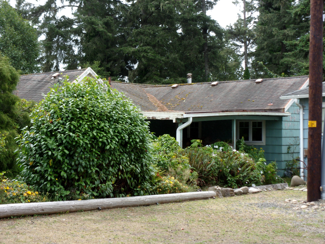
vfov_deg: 22.9
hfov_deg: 30.3
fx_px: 601
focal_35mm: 64
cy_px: 122
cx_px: 162
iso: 80
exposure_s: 1/160
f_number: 5.2
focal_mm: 11.5
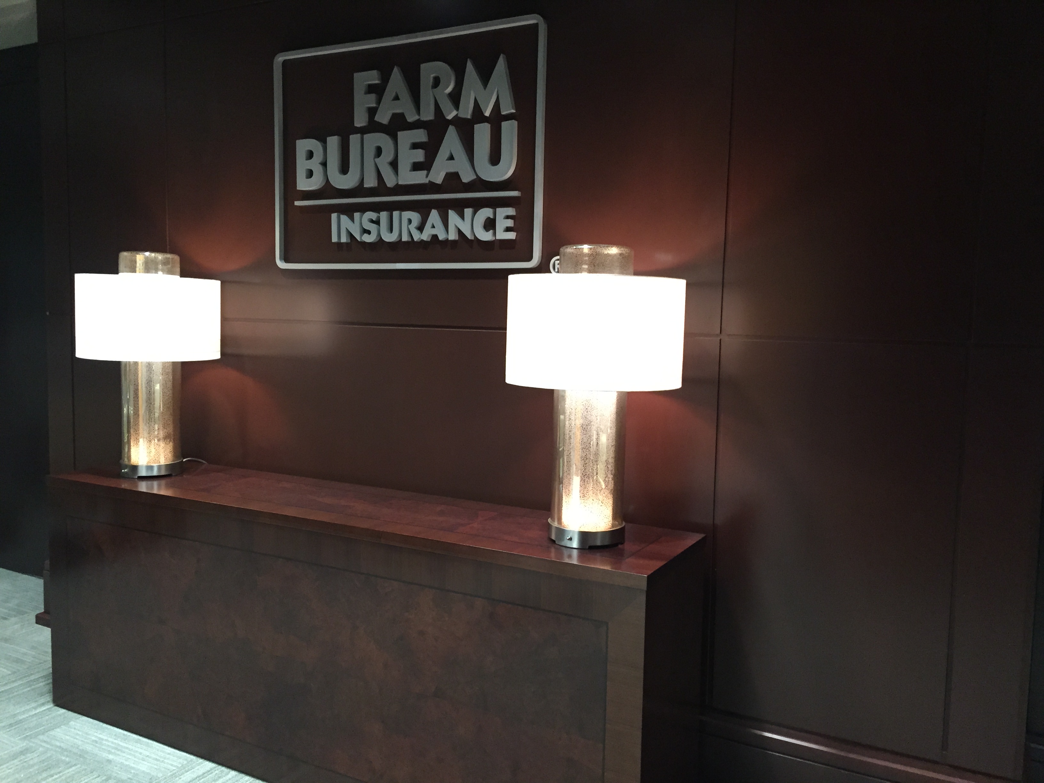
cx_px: 522
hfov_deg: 61.7
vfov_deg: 48.2
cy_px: 392
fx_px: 875
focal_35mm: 29
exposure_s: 1/30
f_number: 2.2
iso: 250
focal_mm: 4.15
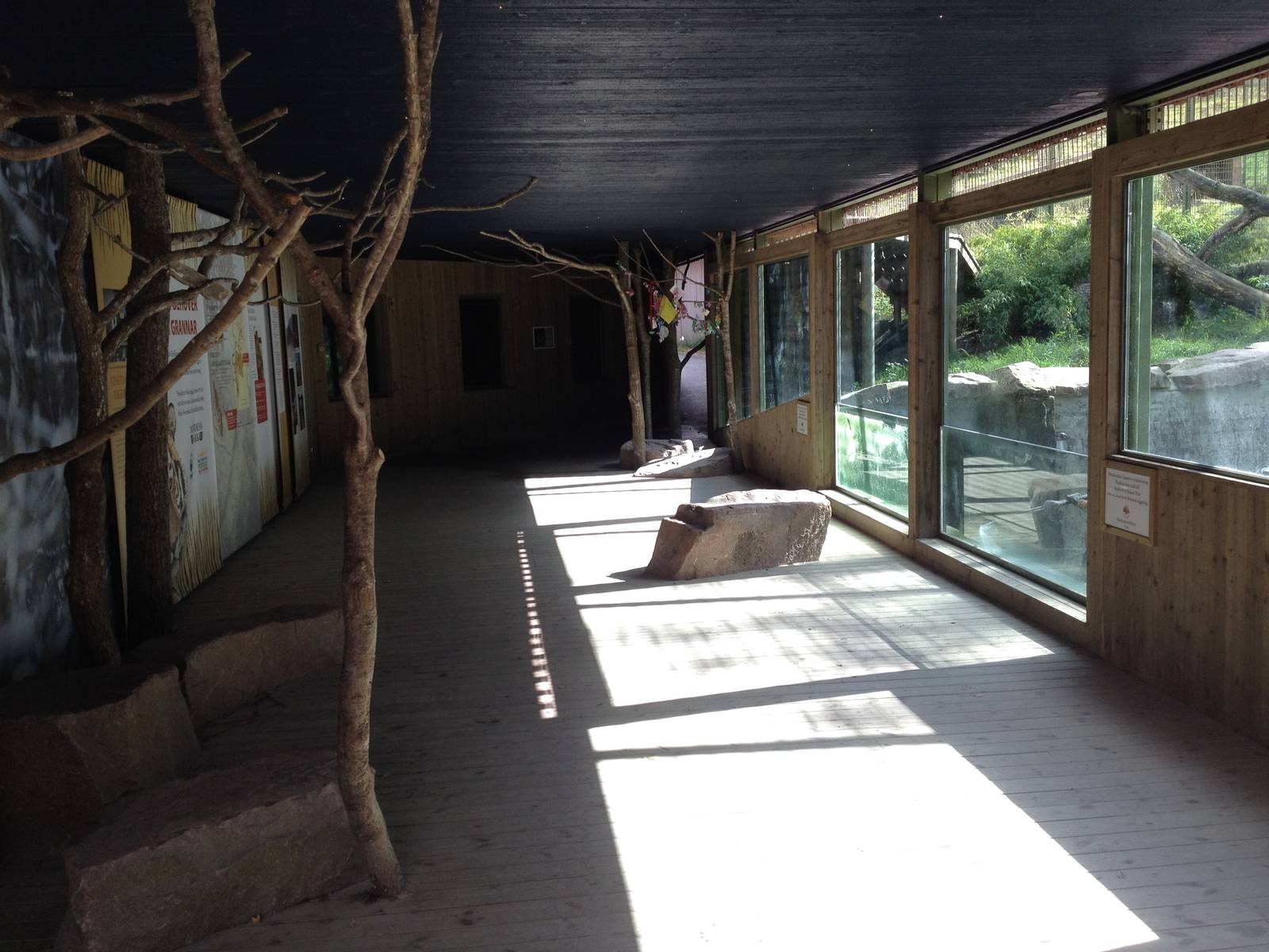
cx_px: 634
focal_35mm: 35
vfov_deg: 40.7
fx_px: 1283
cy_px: 476
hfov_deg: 52.6
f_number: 2.4
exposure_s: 1/150
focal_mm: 4.28
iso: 50
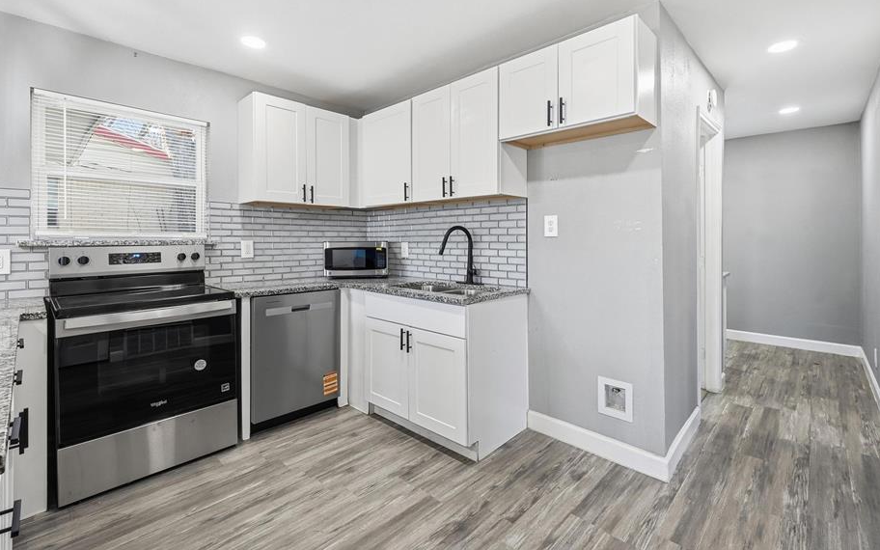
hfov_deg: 97.8
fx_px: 384
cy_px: 247
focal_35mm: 16
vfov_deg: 71.1
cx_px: 444
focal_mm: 14
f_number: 9
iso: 500
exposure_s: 1/250
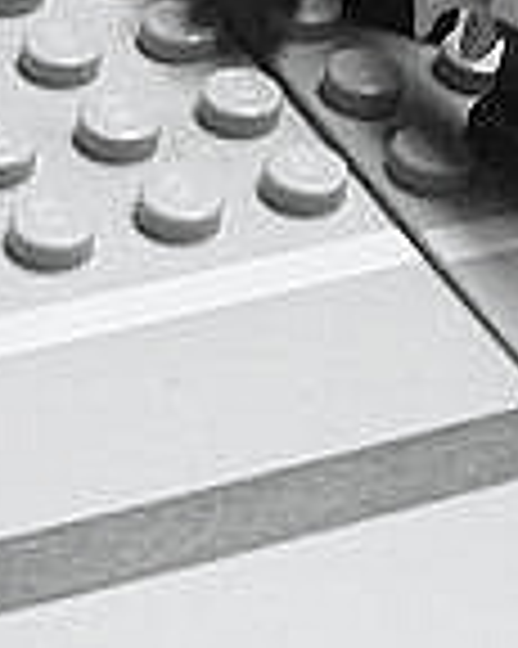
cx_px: -417
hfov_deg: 8.7
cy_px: -322
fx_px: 3261
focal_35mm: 170
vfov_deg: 10.9
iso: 160
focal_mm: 6
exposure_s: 1/15
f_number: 2.7
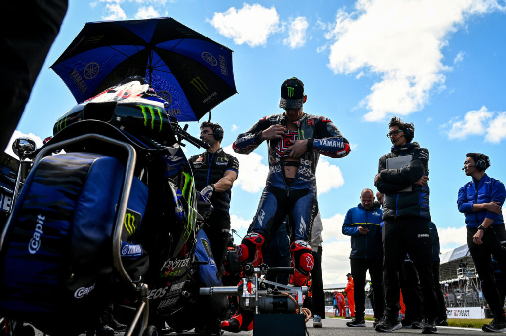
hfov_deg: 61.1
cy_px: 168
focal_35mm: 30
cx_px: 253
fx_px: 428
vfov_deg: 42.9
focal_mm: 30.5
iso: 140
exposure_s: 1/1000
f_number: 4
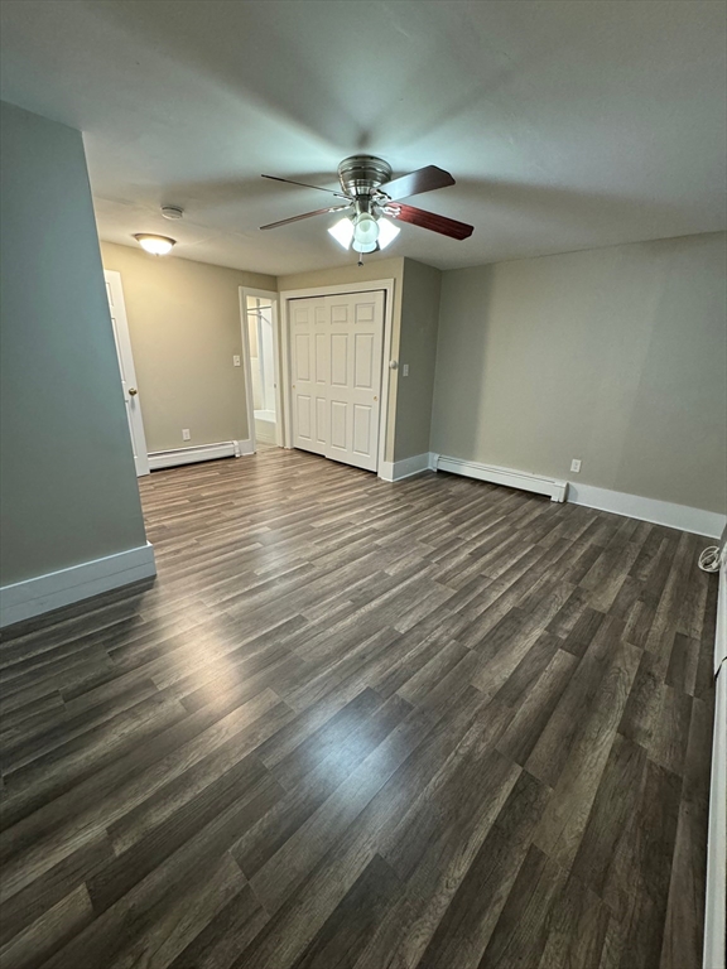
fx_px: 392
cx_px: 364
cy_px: 484
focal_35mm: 14
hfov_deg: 85.7
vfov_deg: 102.1
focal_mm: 2.22
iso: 320
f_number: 2.2
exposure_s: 1/60
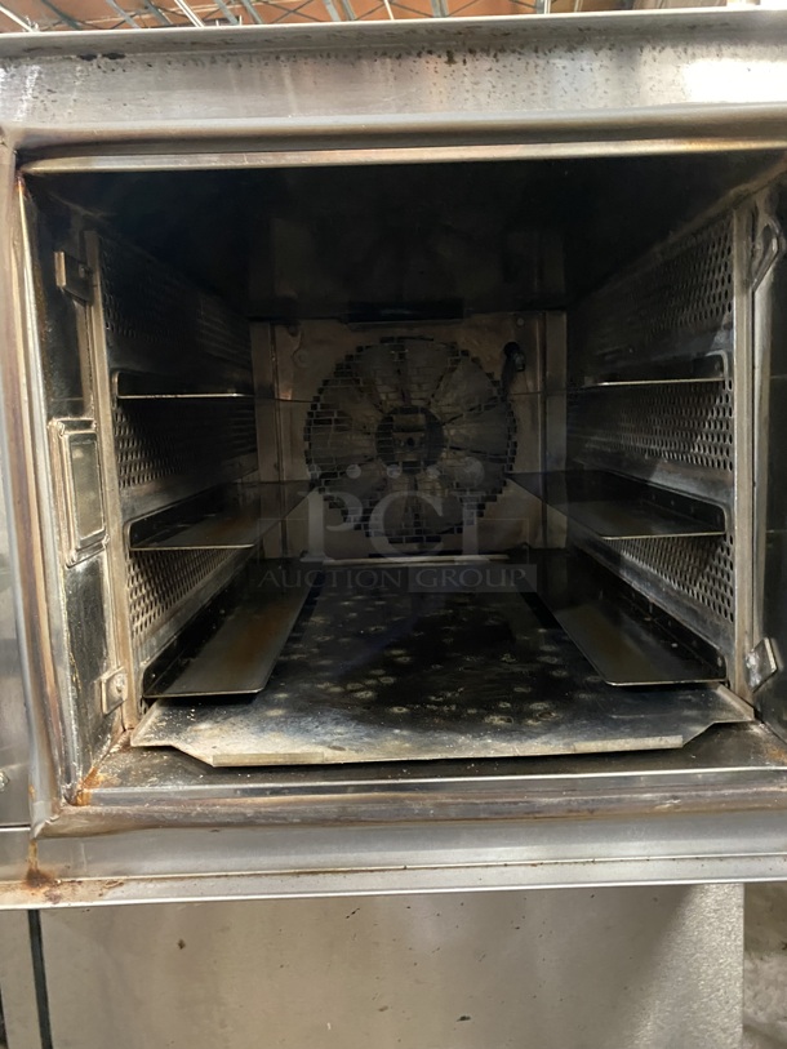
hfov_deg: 53.1
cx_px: 394
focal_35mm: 26
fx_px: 788
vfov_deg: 67.3
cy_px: 524
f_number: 1.8
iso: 1000
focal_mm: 4.25
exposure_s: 1/30
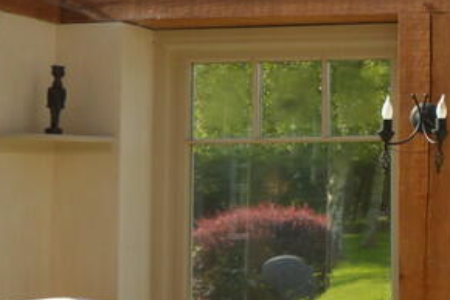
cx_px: 706
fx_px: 662
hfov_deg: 25.7
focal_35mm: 53
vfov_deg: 25.5
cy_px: 150
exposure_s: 1/200
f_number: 7.1
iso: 200
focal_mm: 10
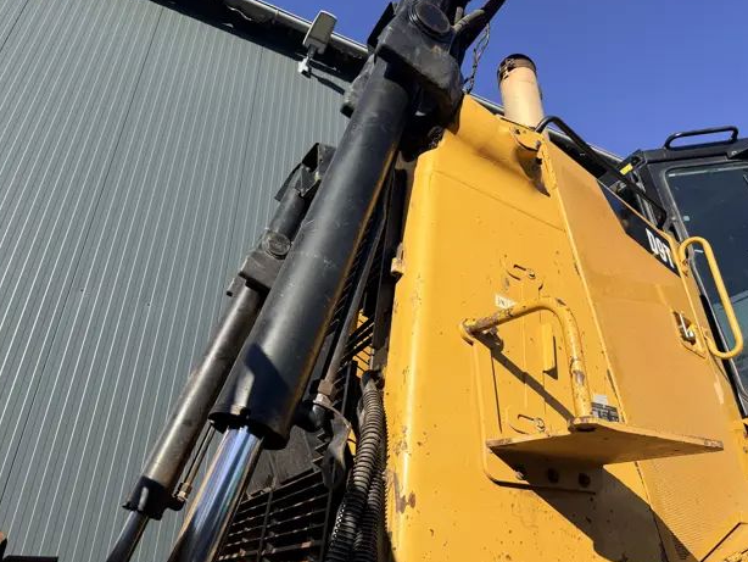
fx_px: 540
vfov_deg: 54.9
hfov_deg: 69.4
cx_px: 373
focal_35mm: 25
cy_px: 278
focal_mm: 6.76
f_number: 1.78
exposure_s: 1/3425
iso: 80
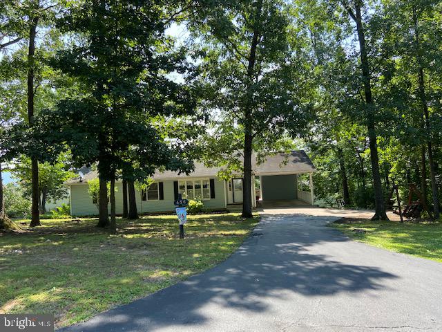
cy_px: 166
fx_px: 332
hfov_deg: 67.3
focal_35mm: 26
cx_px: 221
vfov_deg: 53.1
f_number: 1.8
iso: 32
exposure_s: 1/446
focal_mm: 4.25
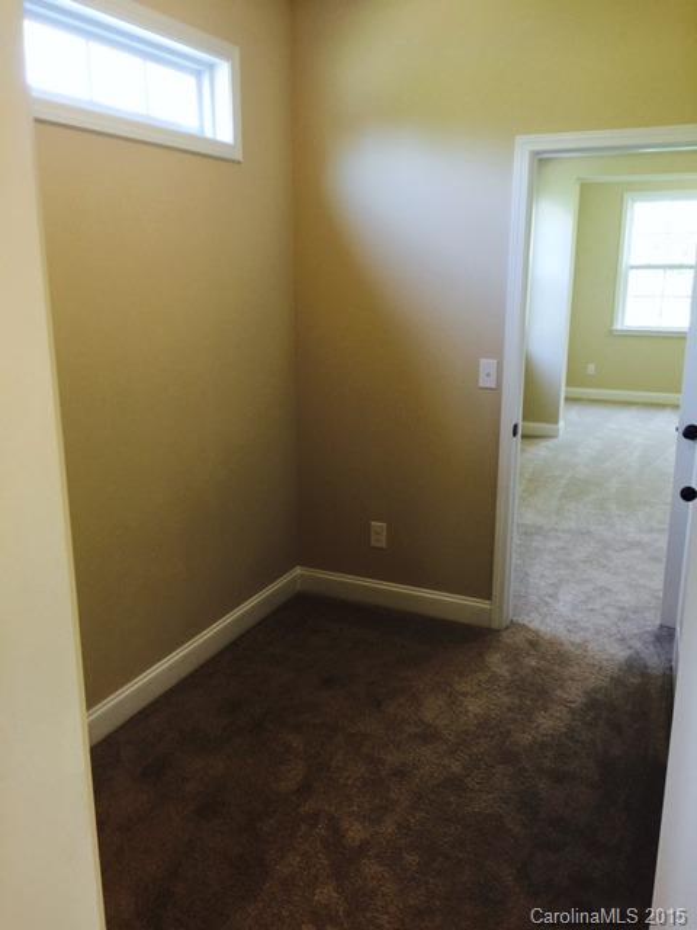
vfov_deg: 61.7
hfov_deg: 48.2
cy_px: 465
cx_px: 348
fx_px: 779
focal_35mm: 29
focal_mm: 4.15
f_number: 2.2
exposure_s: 1/15
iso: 40
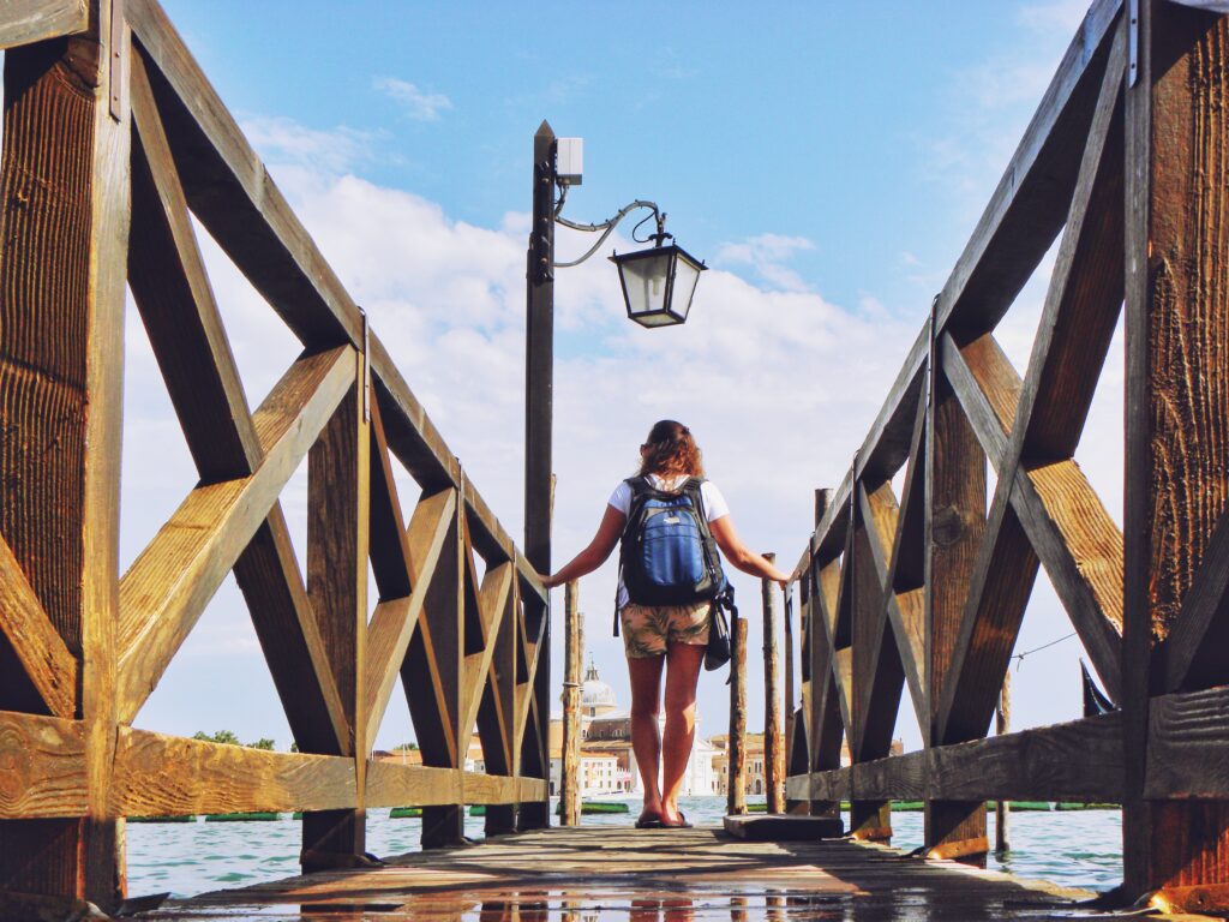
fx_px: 1633
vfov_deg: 31.5
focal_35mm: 46
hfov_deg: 41.2
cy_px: 461
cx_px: 614
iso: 64
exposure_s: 1/520
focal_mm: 8.2
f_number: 5.6
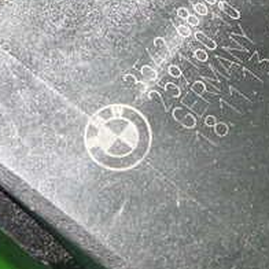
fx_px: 906
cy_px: 16
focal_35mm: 103
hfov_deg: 16.8
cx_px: 214
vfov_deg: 16.6
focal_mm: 6.83
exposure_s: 1/40
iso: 640
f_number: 2.7
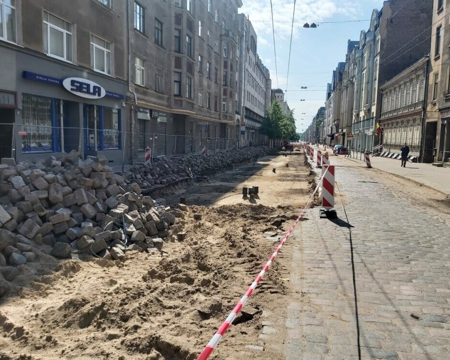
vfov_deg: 51.5
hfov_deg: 62.1
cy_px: 178
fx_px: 373
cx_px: 243
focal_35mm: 28
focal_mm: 3.92
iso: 64
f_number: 1.7
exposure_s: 1/2305
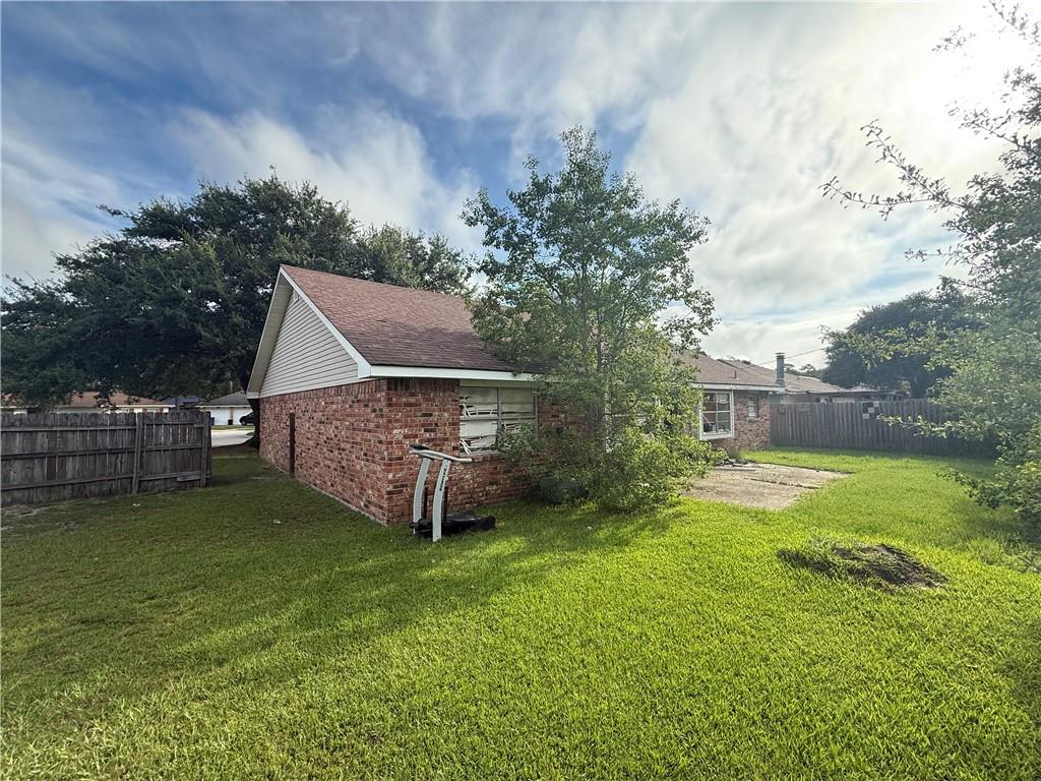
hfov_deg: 102.1
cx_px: 520
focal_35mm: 14
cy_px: 390
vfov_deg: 85.7
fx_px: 421
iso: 64
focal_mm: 2.22
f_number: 2.2
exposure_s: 1/901
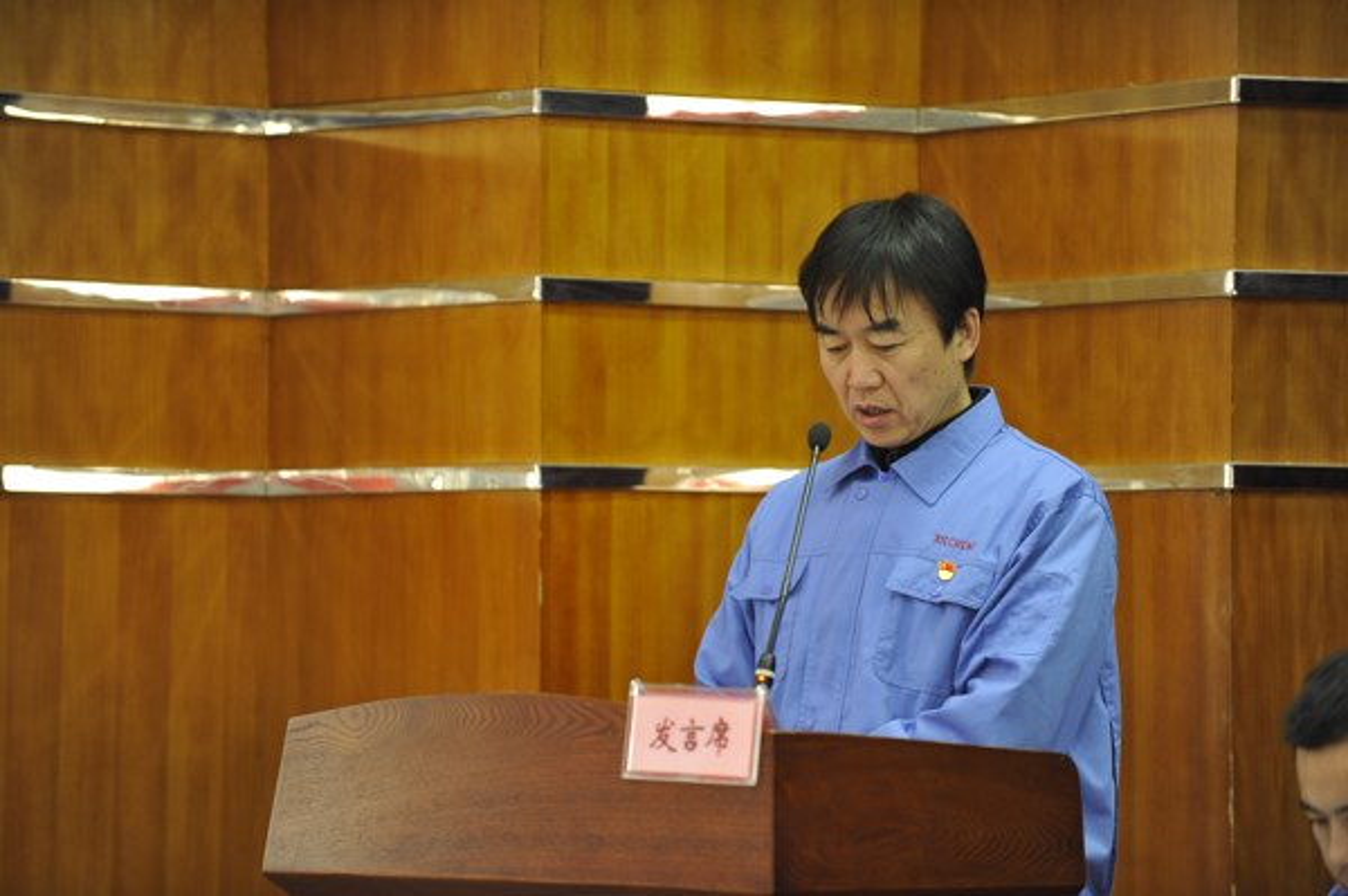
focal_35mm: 200
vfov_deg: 6.9
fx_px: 7483
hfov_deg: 10.3
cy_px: 448
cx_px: 674
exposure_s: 1/30
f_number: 2.8
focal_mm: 200
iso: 1000
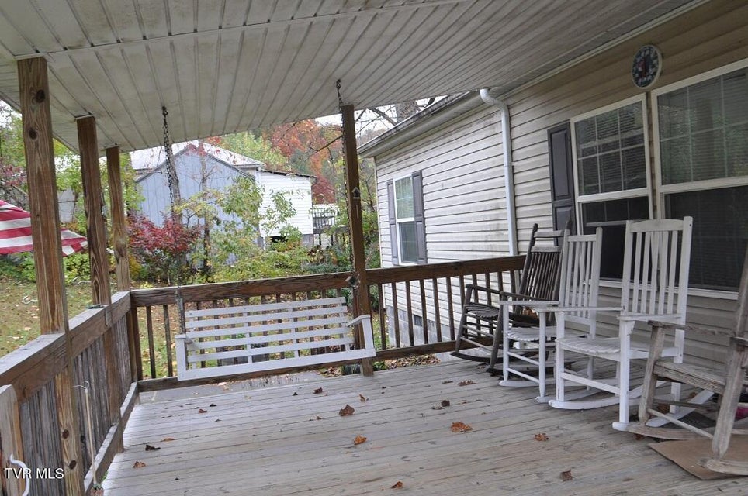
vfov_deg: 43.5
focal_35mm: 30
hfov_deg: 62.0
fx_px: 622
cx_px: 374
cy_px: 248
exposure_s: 1/60
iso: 560
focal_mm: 20
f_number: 4
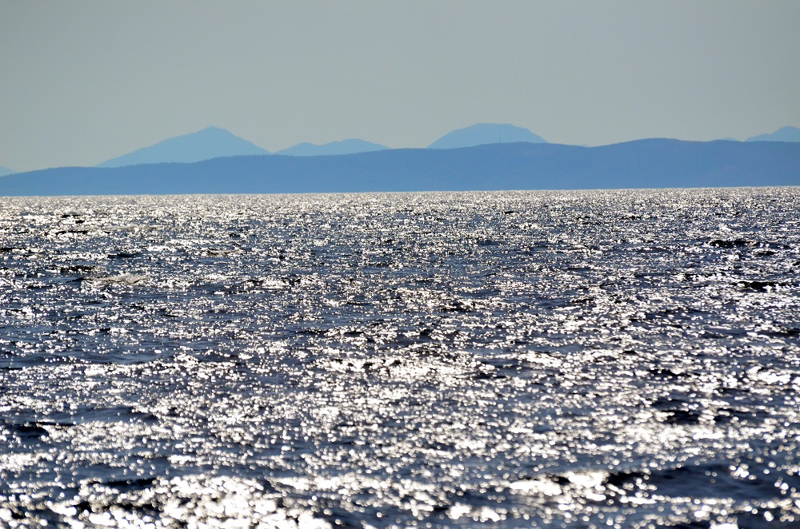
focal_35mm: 330
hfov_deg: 6.3
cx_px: 400
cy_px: 264
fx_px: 7317
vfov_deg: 4.1
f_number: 5.6
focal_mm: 220
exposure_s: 1/8000
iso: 640
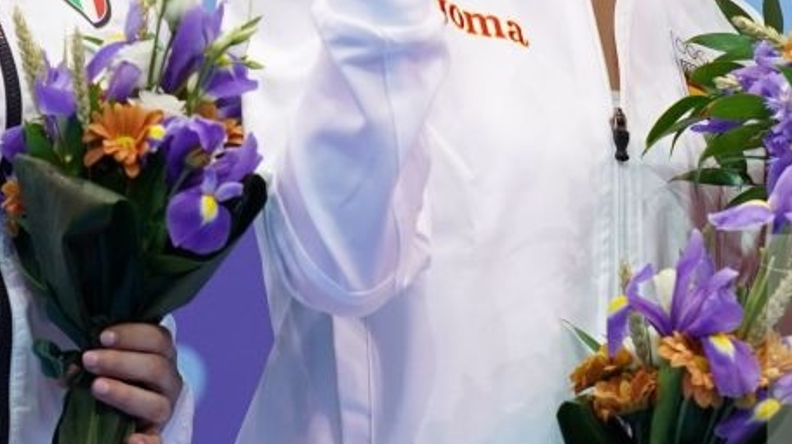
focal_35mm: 1655
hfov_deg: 1.3
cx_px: 929
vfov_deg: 0.7
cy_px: -224
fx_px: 34740
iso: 640
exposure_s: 1/500
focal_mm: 400
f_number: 2.8
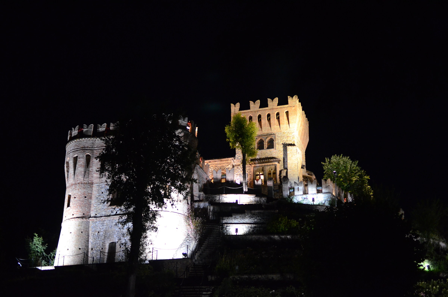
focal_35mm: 52
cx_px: 224
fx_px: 652
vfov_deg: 25.6
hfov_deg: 37.9
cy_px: 148
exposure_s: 1/15
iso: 3200
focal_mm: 35
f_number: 1.8
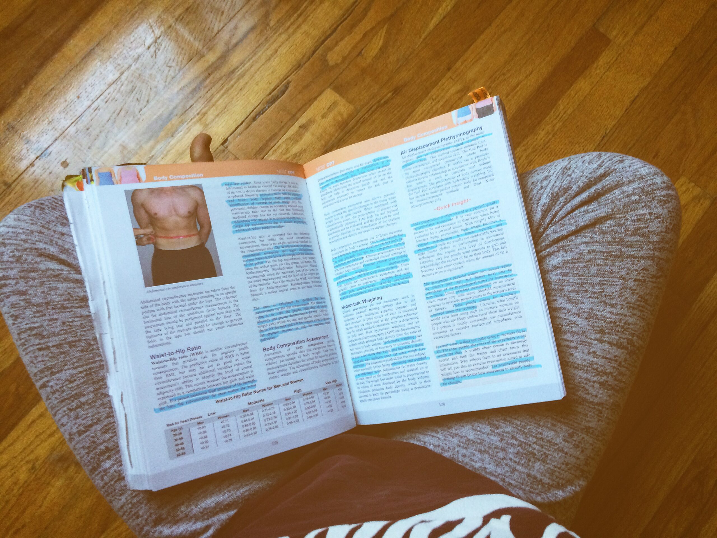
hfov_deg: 61.7
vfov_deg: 48.2
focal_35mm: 29
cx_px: 358
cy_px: 269
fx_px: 601
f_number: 2.2
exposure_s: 1/30
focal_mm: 4.15
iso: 125
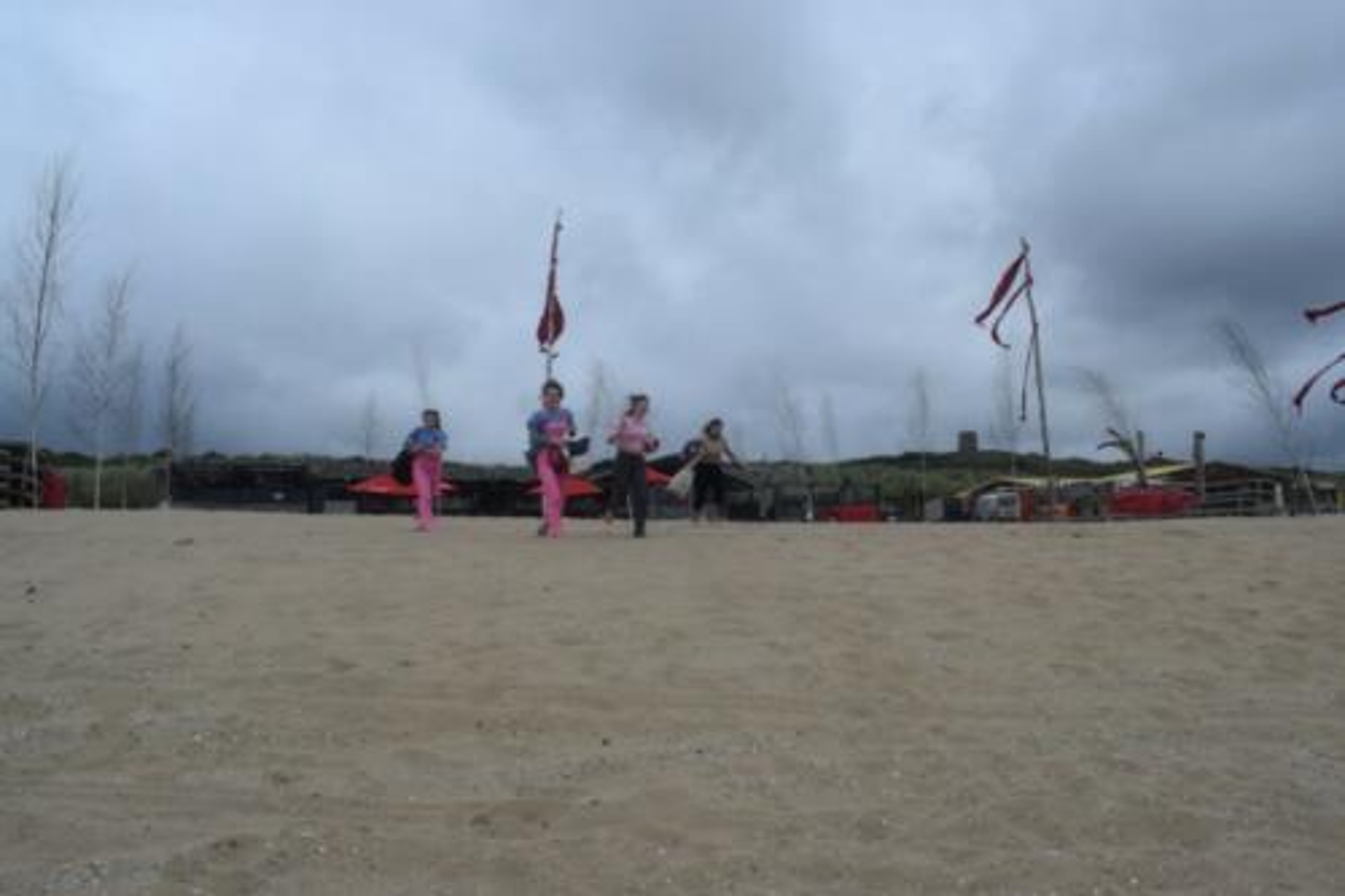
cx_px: 672
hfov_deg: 61.9
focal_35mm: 30
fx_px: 1120
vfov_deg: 43.6
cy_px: 448
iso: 200
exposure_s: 1/320
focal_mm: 20
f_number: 9
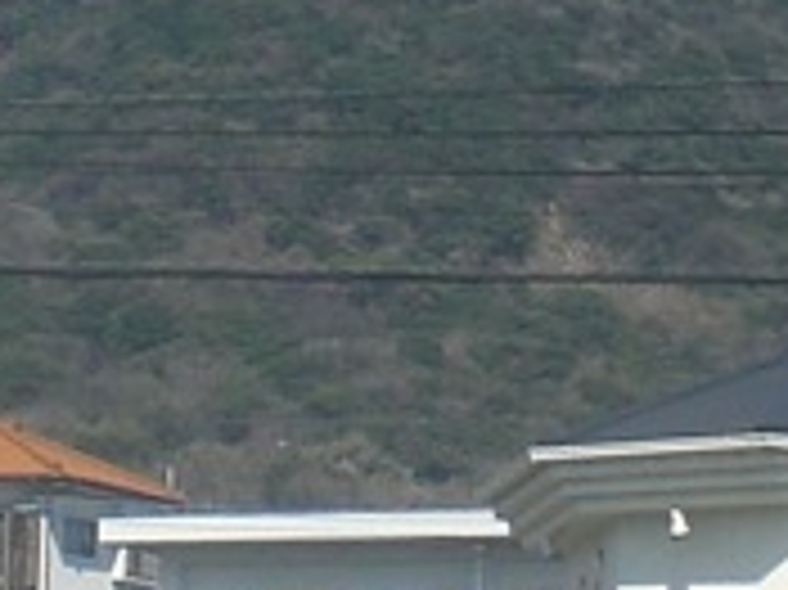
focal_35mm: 217
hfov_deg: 9.1
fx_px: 4936
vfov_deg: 6.8
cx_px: 711
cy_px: 41
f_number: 4.4
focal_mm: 6.3
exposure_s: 1/400
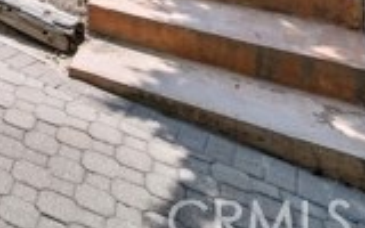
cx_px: -164
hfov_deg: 26.9
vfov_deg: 16.8
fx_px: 567
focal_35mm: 57
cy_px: -233
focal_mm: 9
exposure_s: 1/450
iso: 160
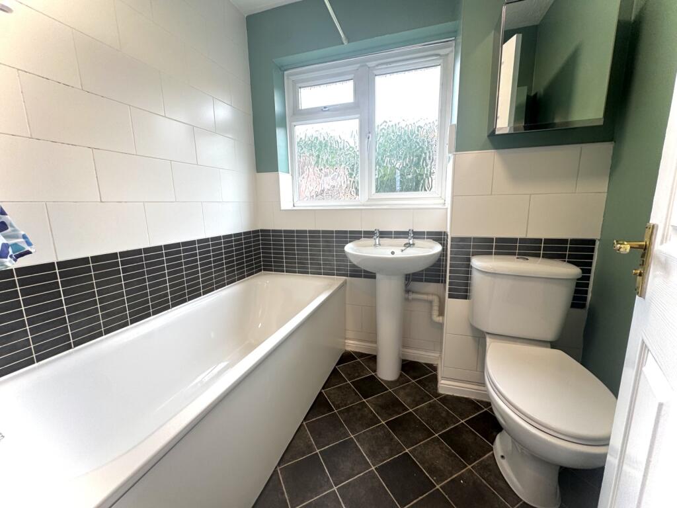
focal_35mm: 14
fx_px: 274
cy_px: 254
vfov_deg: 85.7
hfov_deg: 102.1
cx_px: 338
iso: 50
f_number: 2.2
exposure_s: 1/100
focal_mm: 2.22
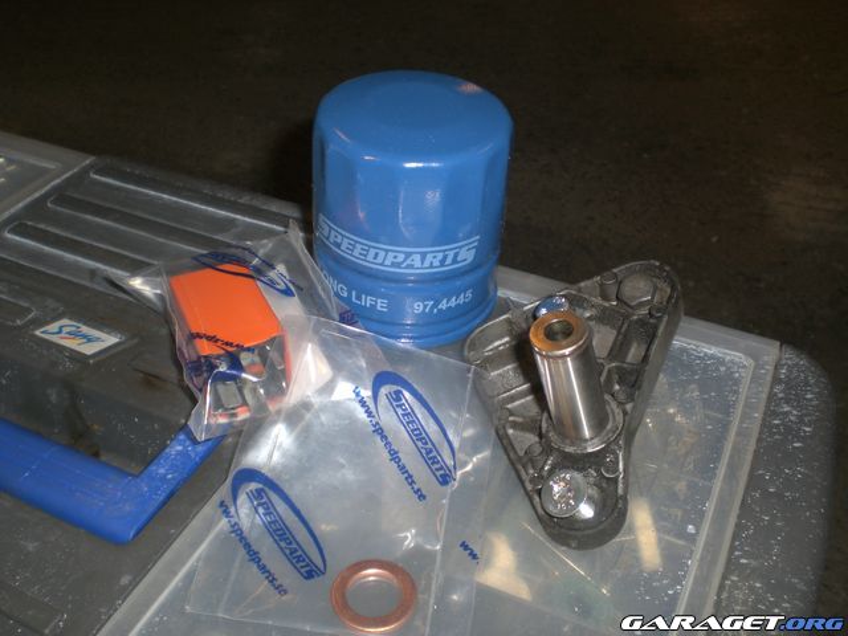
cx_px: 424
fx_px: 931
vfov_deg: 37.7
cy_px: 318
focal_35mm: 38
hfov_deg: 49.0
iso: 50
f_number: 3.1
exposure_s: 1/60
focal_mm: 6.3
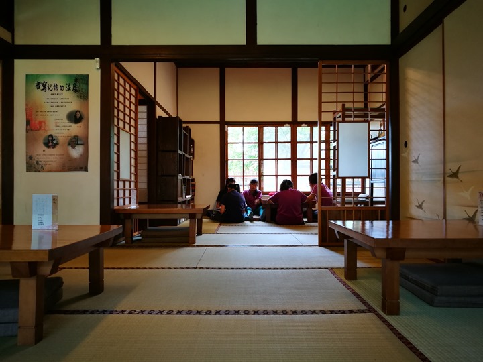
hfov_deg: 65.3
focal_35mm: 27
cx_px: 242
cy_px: 181
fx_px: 377
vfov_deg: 51.4
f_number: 2.2
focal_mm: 4.5
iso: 200
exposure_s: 1/30
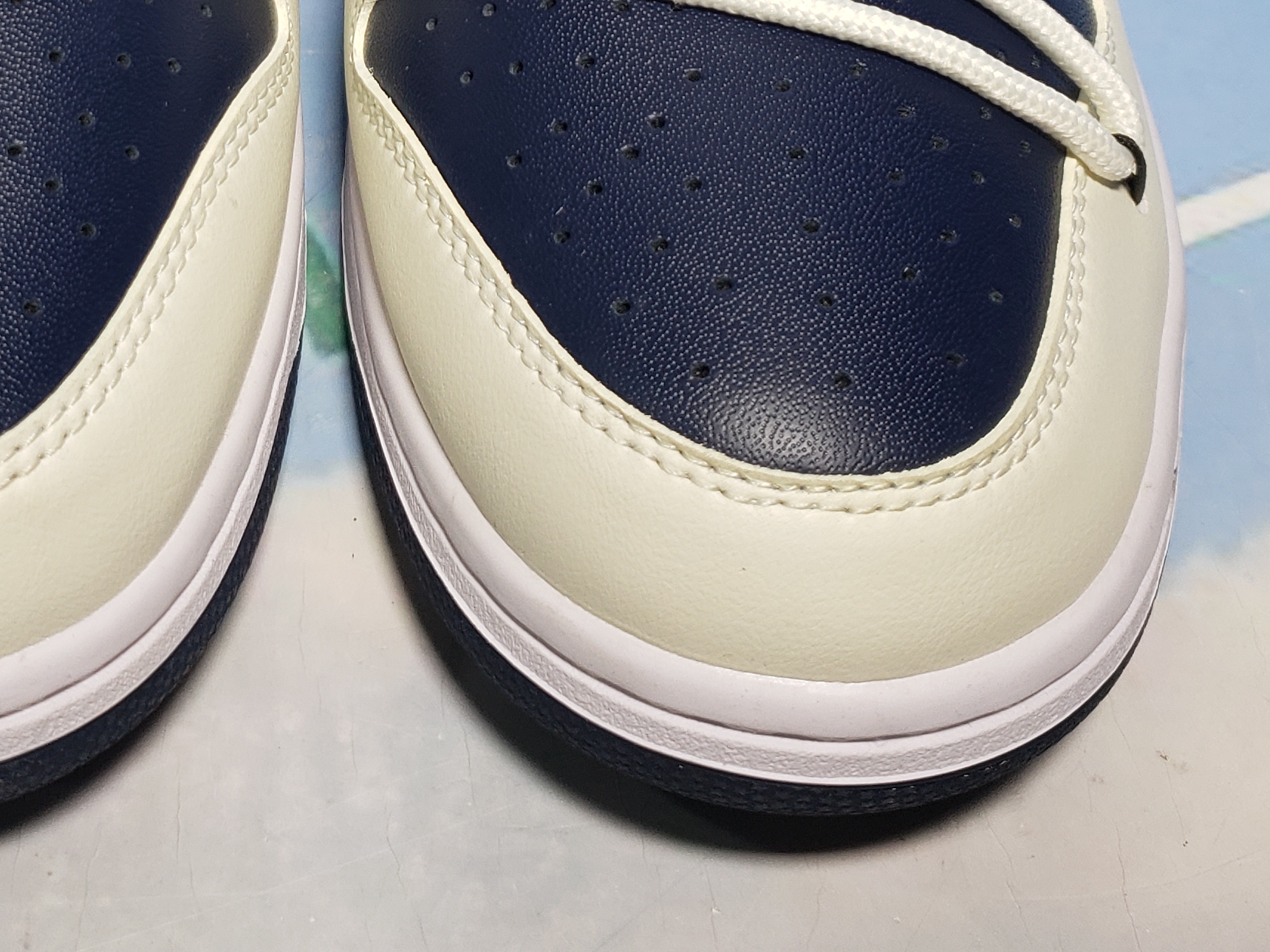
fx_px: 2238
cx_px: 292
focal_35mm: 61
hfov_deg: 31.0
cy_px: -132
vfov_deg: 22.5
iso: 50
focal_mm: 4.3
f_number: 1.5
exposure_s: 1/333
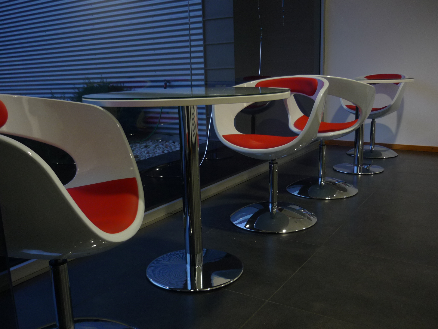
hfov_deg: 55.4
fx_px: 418
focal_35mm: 33
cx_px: 219
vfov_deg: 42.9
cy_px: 164
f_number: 2.8
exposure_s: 1/8
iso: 100
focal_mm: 5.5
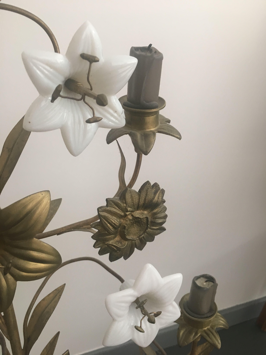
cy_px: 178
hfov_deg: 48.2
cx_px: 133
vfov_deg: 61.7
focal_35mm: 29
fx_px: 297
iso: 100
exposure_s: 1/33
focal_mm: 4.15
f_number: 2.2
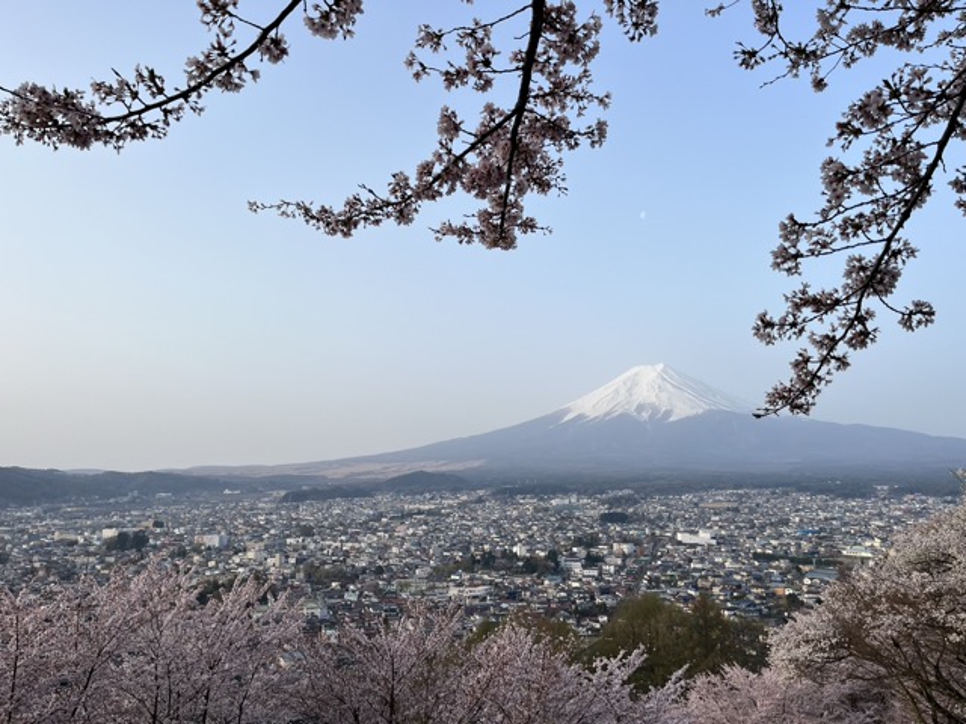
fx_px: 726
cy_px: 362
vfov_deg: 53.1
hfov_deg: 67.3
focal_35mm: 26
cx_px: 483
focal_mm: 5.1
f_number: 1.6
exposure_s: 1/1175
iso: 50
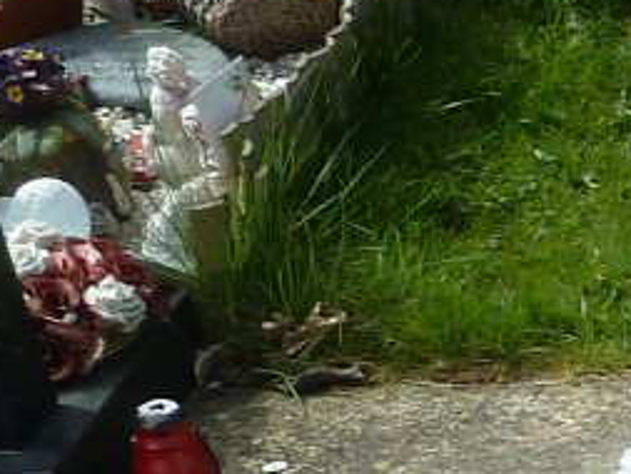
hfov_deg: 11.0
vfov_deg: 9.7
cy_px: 747
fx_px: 2699
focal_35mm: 148
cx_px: 1574
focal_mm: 4.1
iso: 80
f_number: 4
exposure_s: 1/320
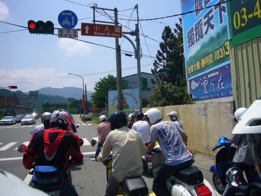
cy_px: 98
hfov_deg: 63.4
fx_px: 211
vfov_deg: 49.7
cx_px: 130
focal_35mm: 28
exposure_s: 1/1000
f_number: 5.6
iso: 200
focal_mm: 4.6
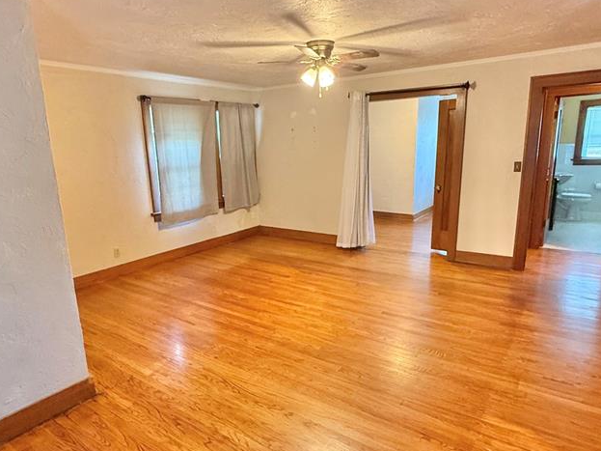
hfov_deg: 73.9
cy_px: 234
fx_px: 399
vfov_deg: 58.8
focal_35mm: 23
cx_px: 296
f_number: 2.2
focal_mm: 2.22
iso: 500
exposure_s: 1/60
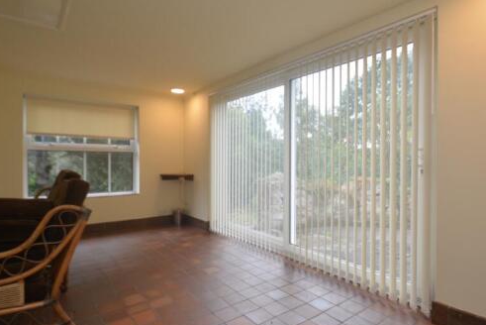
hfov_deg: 83.7
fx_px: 270
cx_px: 265
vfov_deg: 61.9
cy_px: 152
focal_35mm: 20
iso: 200
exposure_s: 1/80
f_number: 4.5
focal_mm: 10
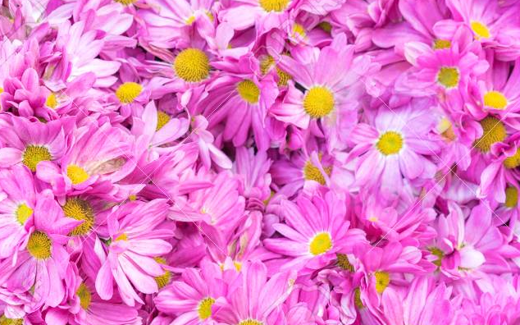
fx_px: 1629
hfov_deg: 18.0
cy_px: 293
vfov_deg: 11.3
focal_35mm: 115
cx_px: 148
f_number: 4
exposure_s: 1/200
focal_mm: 55
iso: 160
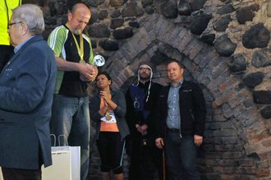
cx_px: 51
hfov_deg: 30.2
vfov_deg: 20.8
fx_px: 489
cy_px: 80
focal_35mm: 65
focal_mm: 22
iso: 3200
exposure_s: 1/60
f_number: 13
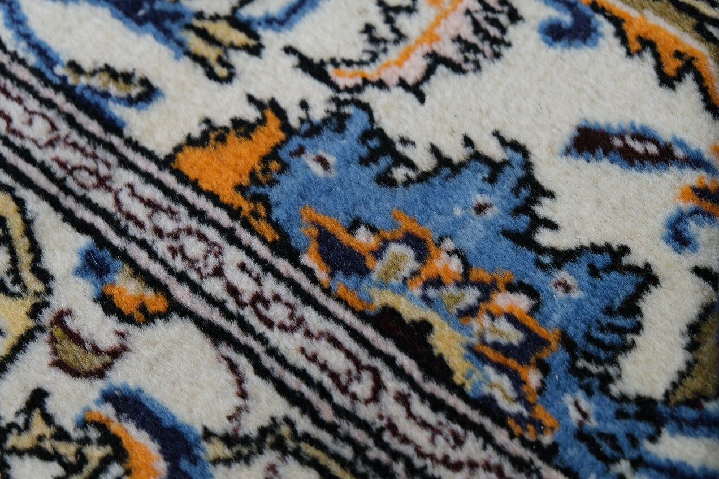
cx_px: 360
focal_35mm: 49
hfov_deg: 40.3
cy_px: 240
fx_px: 979
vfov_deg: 27.5
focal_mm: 32.9
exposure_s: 1/50
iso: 800
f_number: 3.6
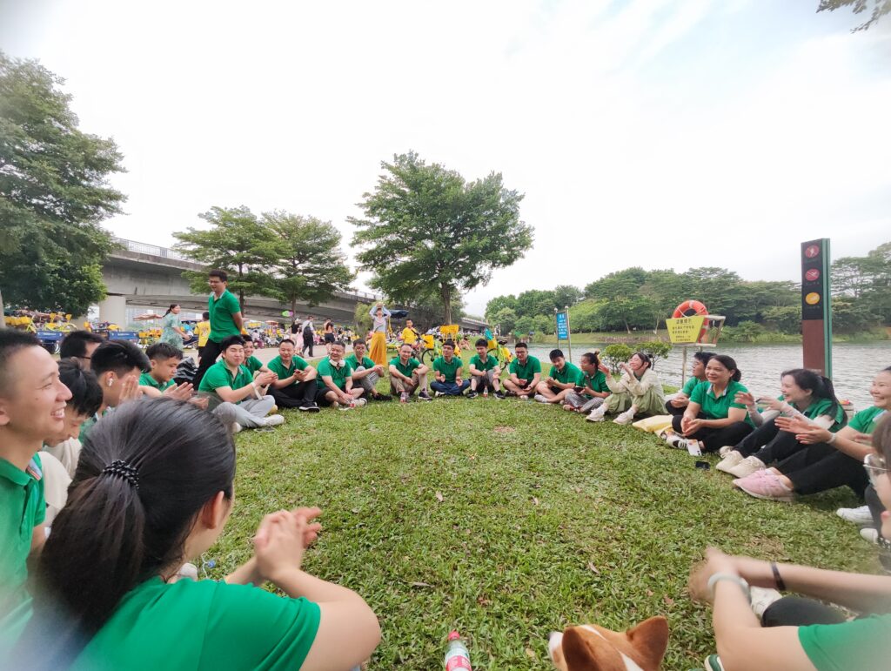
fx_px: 361
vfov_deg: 85.8
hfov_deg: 102.0
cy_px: 336
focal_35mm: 14
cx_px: 446
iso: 162
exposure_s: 1/100
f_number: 2.2
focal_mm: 2.16
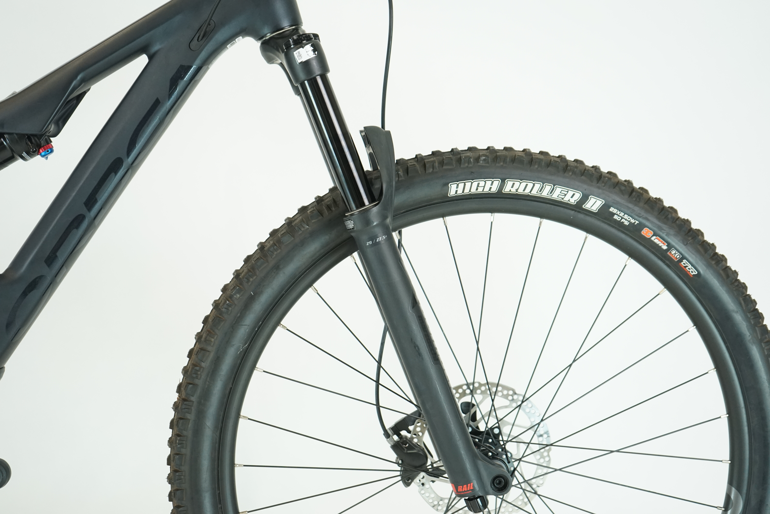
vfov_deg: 29.2
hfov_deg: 42.7
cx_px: 385
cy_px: 257
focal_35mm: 46
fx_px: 984
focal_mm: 46
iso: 1600
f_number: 5
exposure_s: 1/200
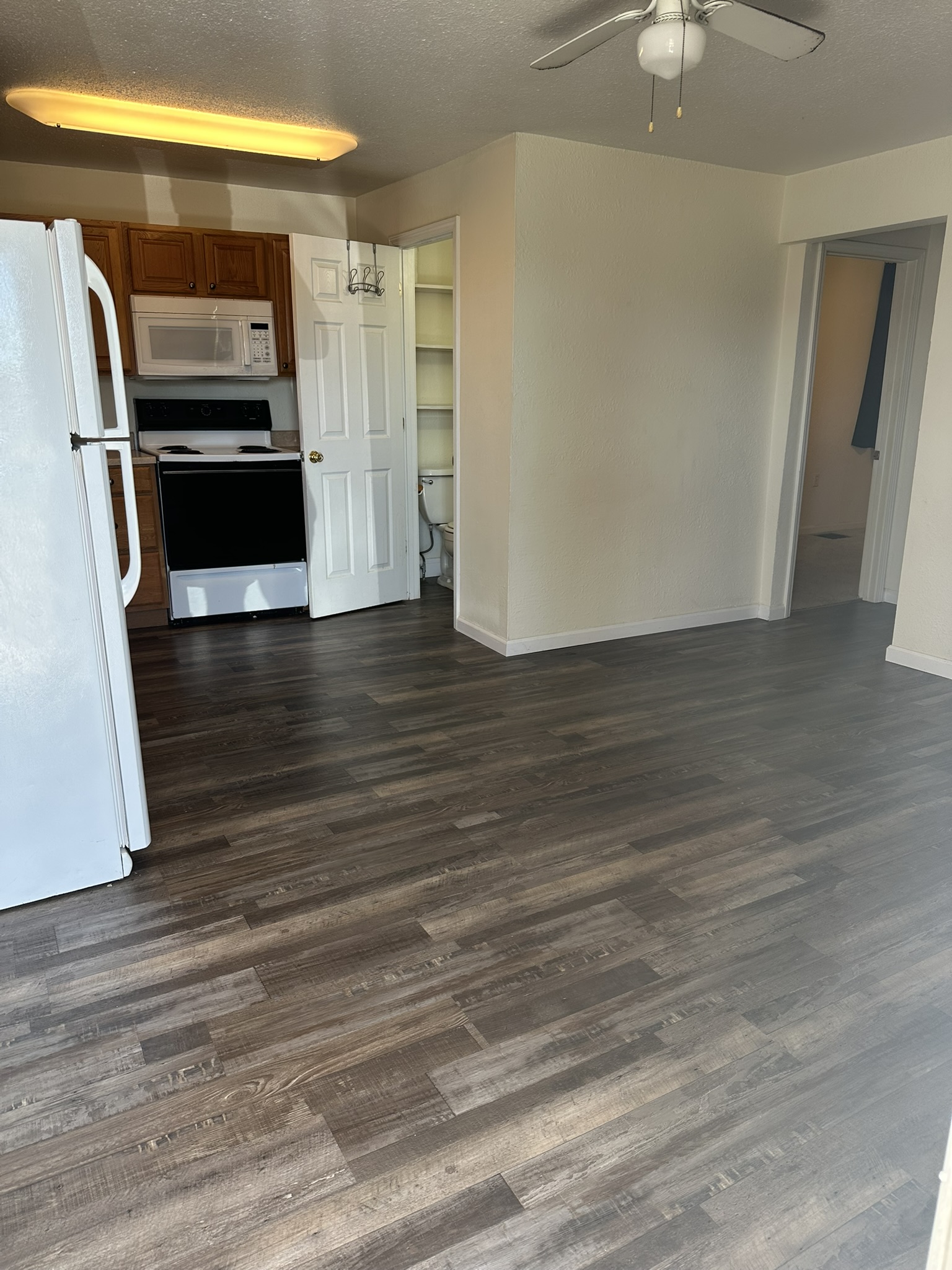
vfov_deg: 71.6
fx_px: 880
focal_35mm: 24
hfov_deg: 56.8
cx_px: 476
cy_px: 635
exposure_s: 1/120
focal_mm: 6.86
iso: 64
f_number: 1.78
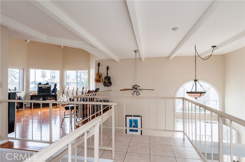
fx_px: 122
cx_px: 122
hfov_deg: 90.1
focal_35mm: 18
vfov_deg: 67.2
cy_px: 81
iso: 200
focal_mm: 12
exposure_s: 1/60
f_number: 9
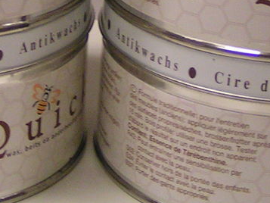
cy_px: -66
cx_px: 133
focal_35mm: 133
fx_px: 1038
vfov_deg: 10.9
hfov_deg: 14.8
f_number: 2.8
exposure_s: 1/40
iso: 125
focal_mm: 5.8
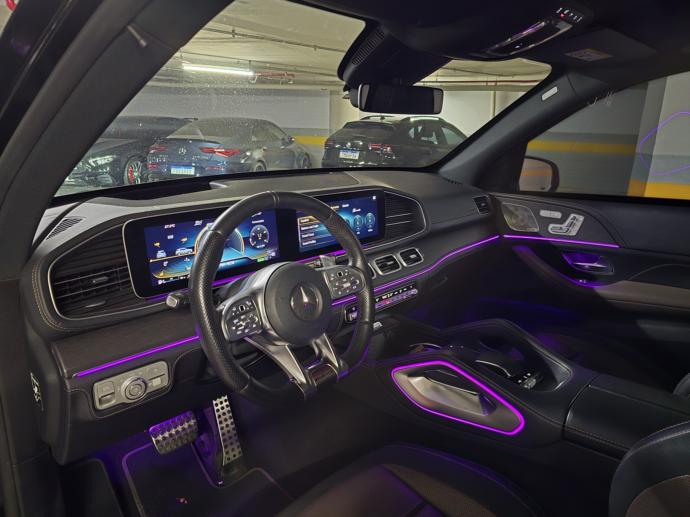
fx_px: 458
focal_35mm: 23
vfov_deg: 58.9
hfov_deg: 73.9
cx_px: 345
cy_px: 258
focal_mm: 6.3
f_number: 1.7
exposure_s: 1/30
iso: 2000
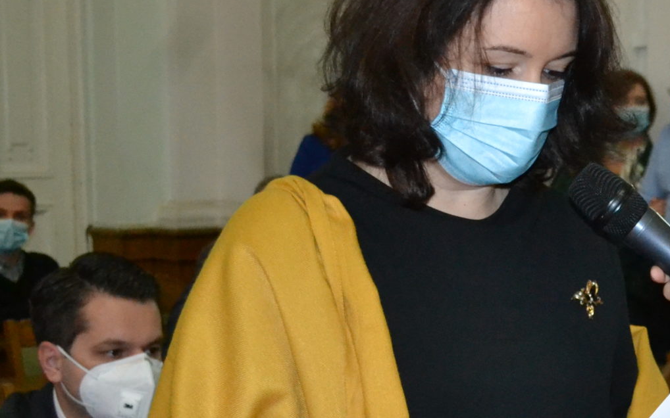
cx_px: 832
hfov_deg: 19.4
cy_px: 369
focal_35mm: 100
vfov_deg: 13.0
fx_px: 1826
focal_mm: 26
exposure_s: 1/60
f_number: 4.2
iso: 3200
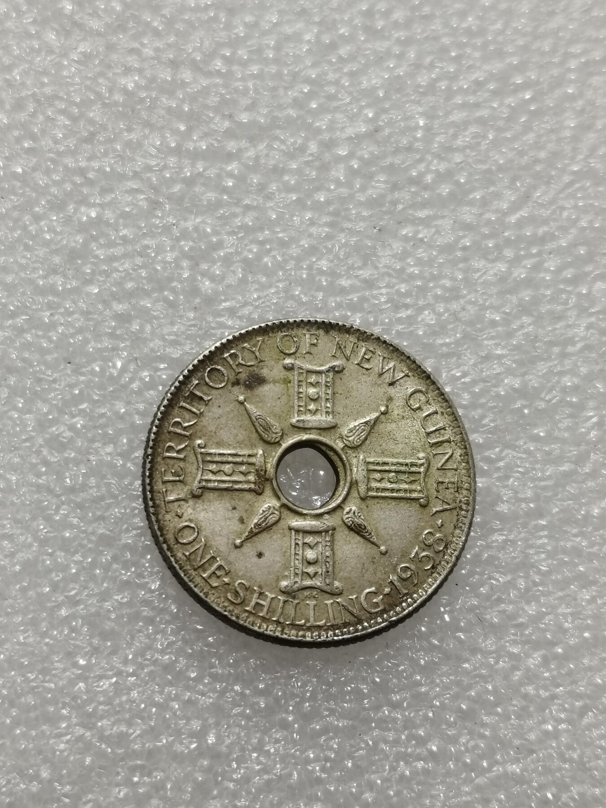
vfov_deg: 28.6
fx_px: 1587
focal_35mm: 68
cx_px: 303
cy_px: 404
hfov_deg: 21.6
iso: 64
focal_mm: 5.58
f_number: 1.8
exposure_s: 1/100
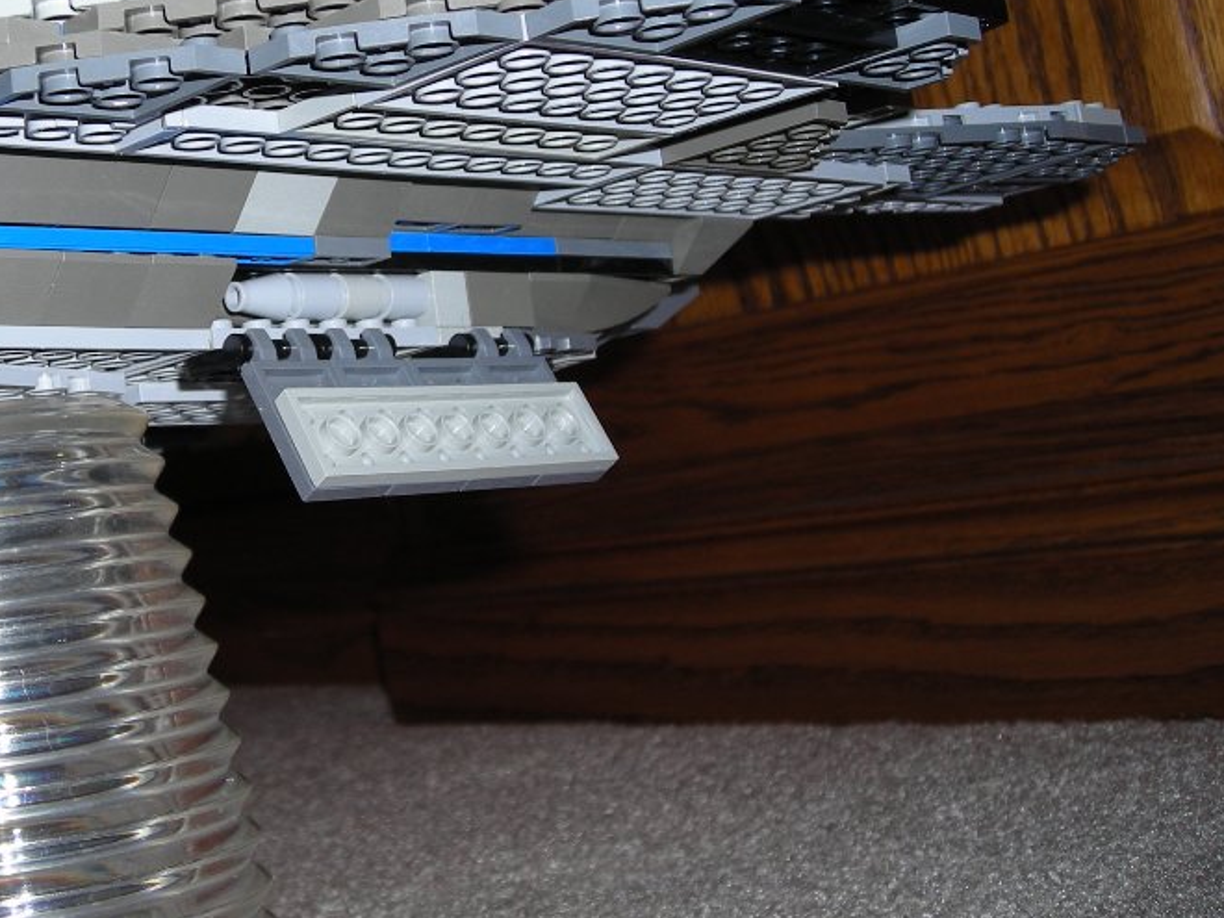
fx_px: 2086
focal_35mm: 59
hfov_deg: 32.1
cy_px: 267
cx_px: 317
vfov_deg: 24.6
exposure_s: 1/60
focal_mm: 6.3
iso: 50
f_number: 3.2
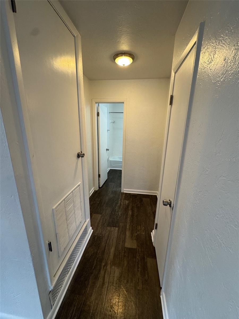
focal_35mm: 14
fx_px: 129
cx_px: 120
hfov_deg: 85.7
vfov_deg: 102.1
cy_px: 160
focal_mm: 2.22
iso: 200
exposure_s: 1/120
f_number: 2.2
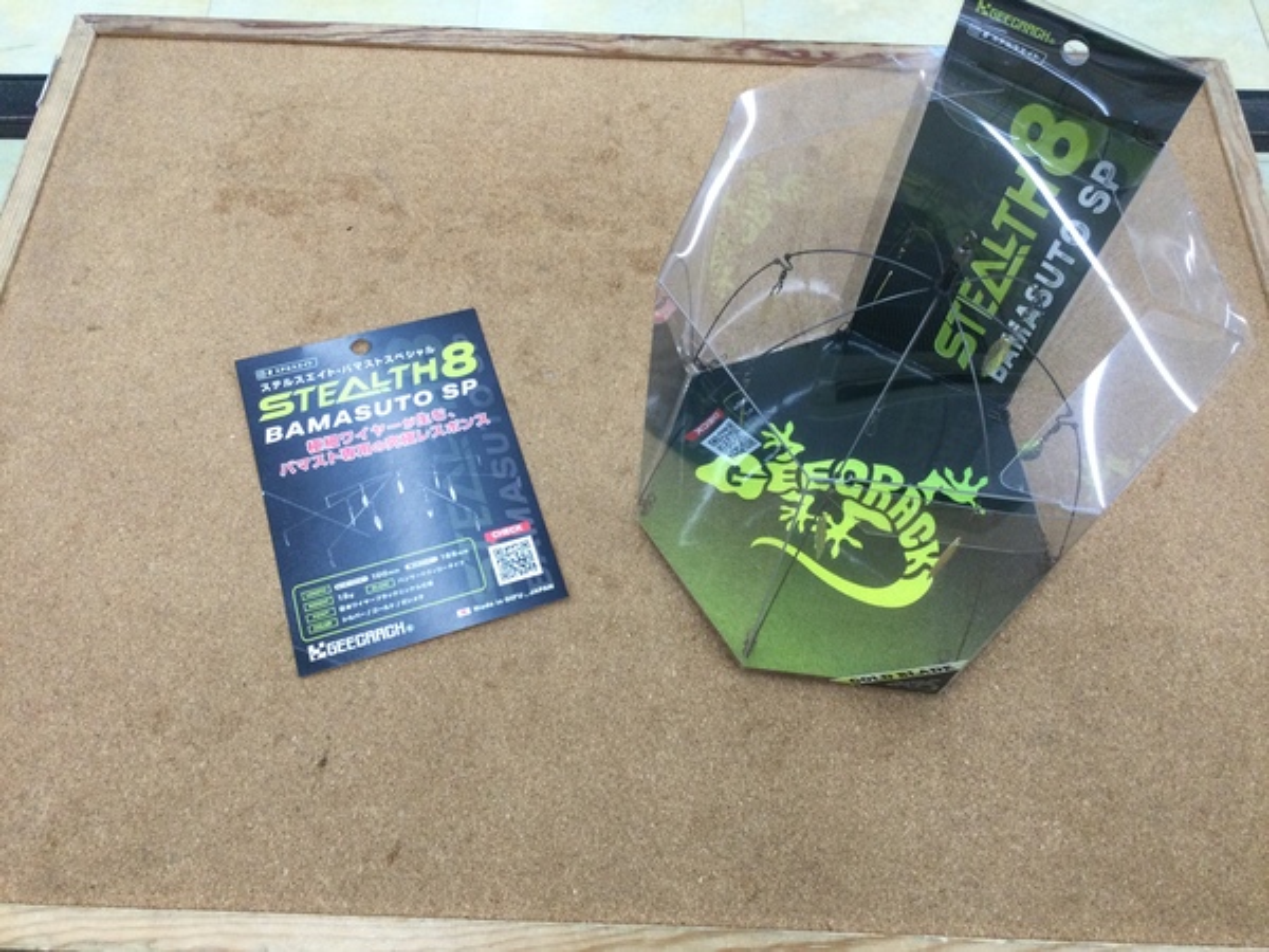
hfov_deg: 58.4
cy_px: 476
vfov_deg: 45.4
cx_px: 634
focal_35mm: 31
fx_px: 1136
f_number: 2.4
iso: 40
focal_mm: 3.3
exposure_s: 1/30
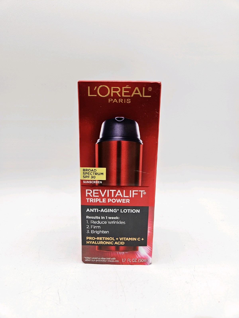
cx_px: 120
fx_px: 212
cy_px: 159
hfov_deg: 58.9
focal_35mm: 23
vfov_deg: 73.9
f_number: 1.8
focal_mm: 5.4
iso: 25
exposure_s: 1/250
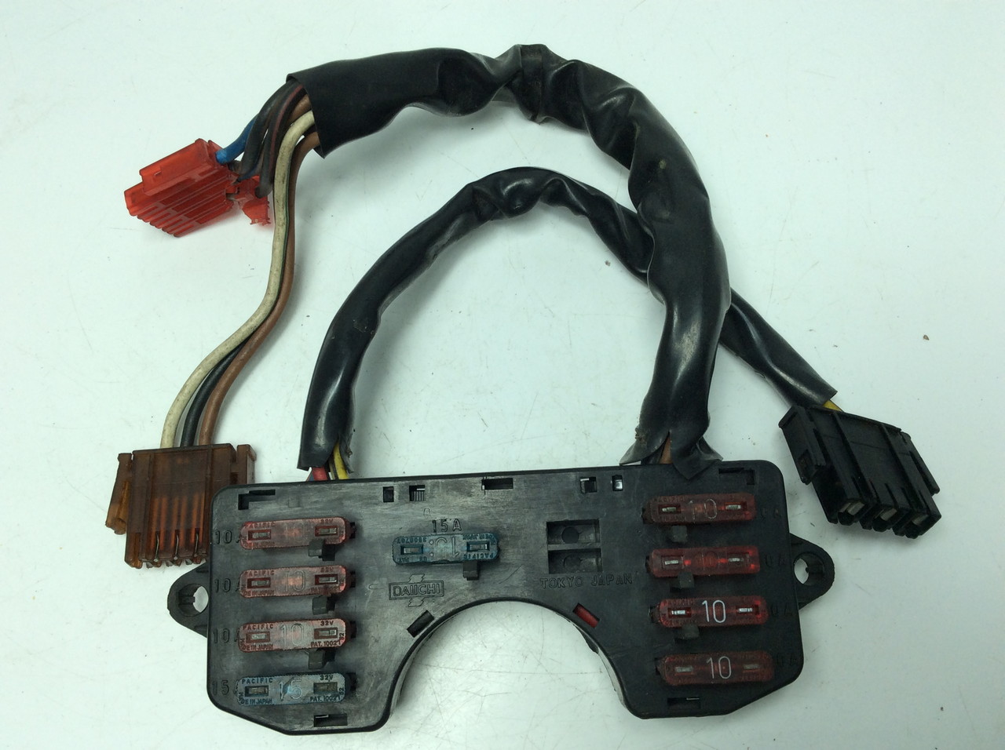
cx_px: 502
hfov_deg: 56.9
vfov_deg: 44.1
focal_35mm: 32
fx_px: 928
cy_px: 375
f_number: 2.4
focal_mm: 3.3
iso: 32
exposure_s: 1/384
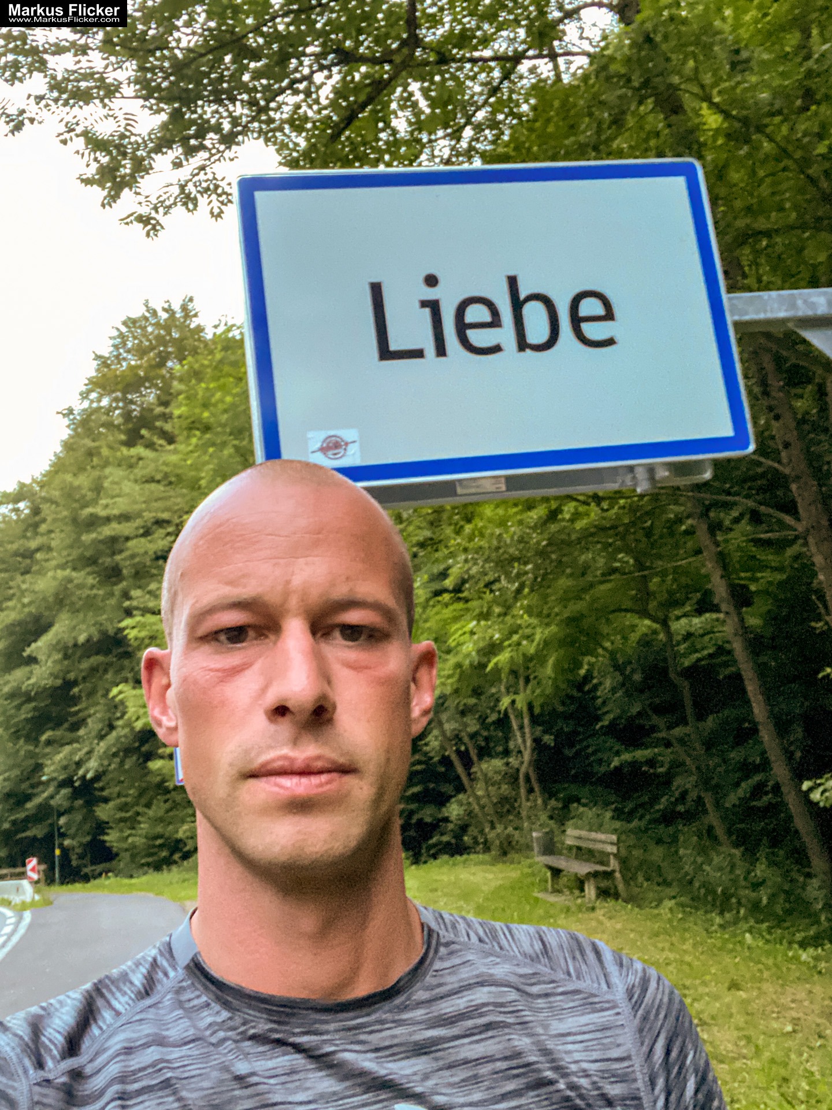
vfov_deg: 60.0
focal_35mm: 30
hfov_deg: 46.8
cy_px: 555
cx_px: 416
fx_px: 961
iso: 800
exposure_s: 1/17
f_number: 2.2
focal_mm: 2.71
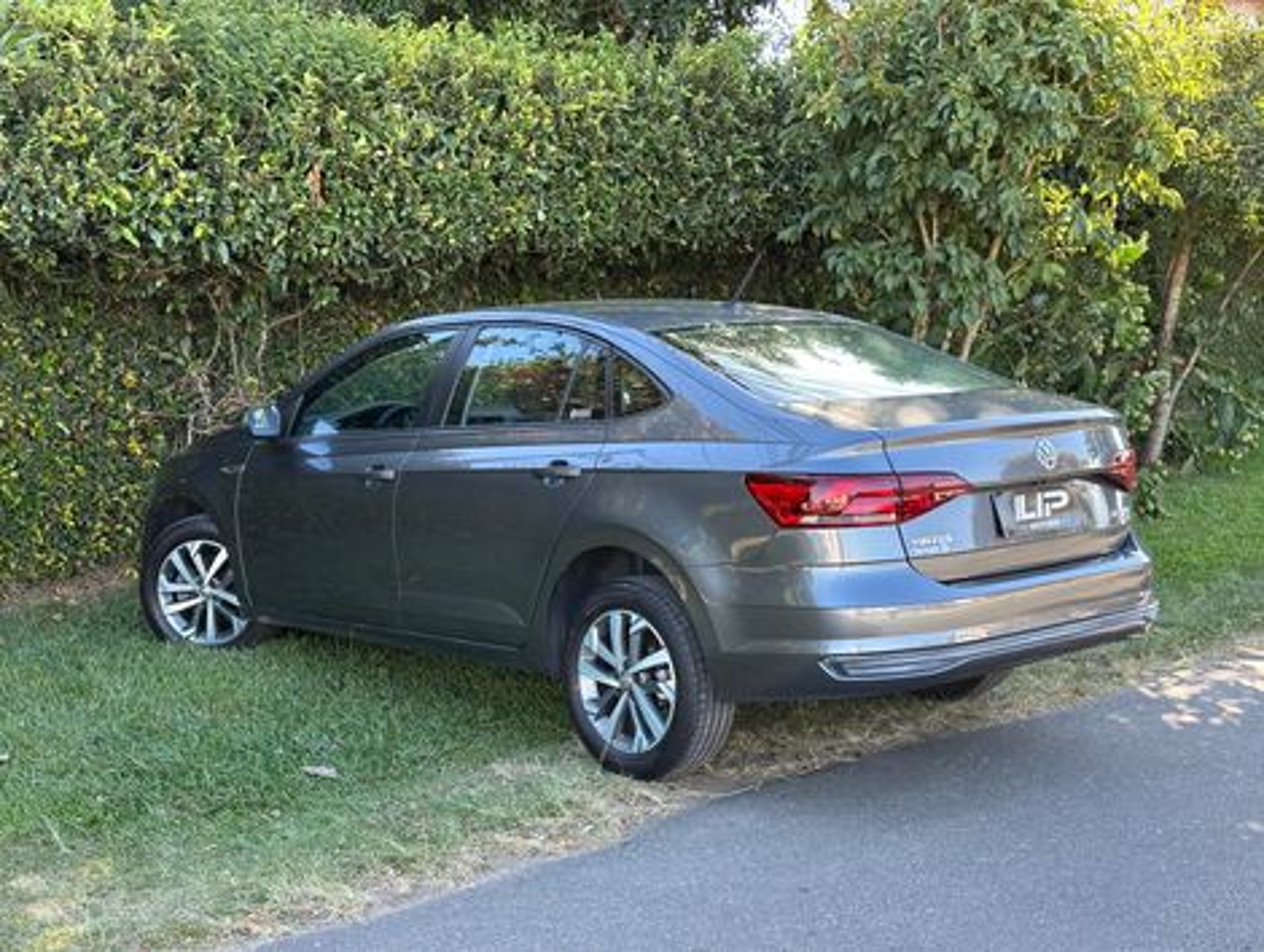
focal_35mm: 48
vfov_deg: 30.3
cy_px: 476
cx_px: 632
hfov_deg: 39.6
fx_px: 1755
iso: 64
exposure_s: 1/182
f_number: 1.78
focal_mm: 6.86
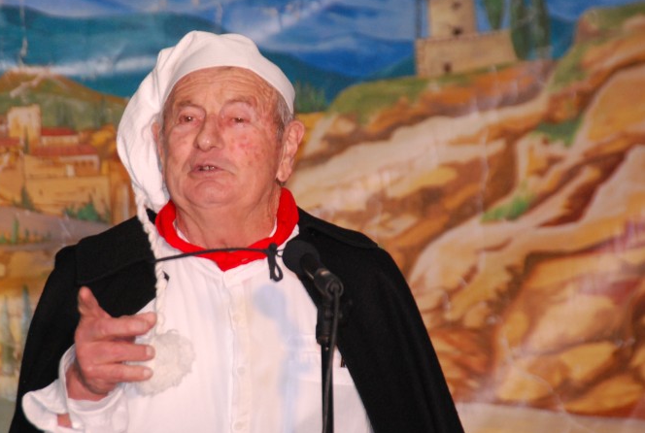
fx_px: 6159
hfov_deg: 6.0
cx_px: 267
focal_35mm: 343
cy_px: 208
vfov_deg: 4.0
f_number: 5.6
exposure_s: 1/60
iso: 1000
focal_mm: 170
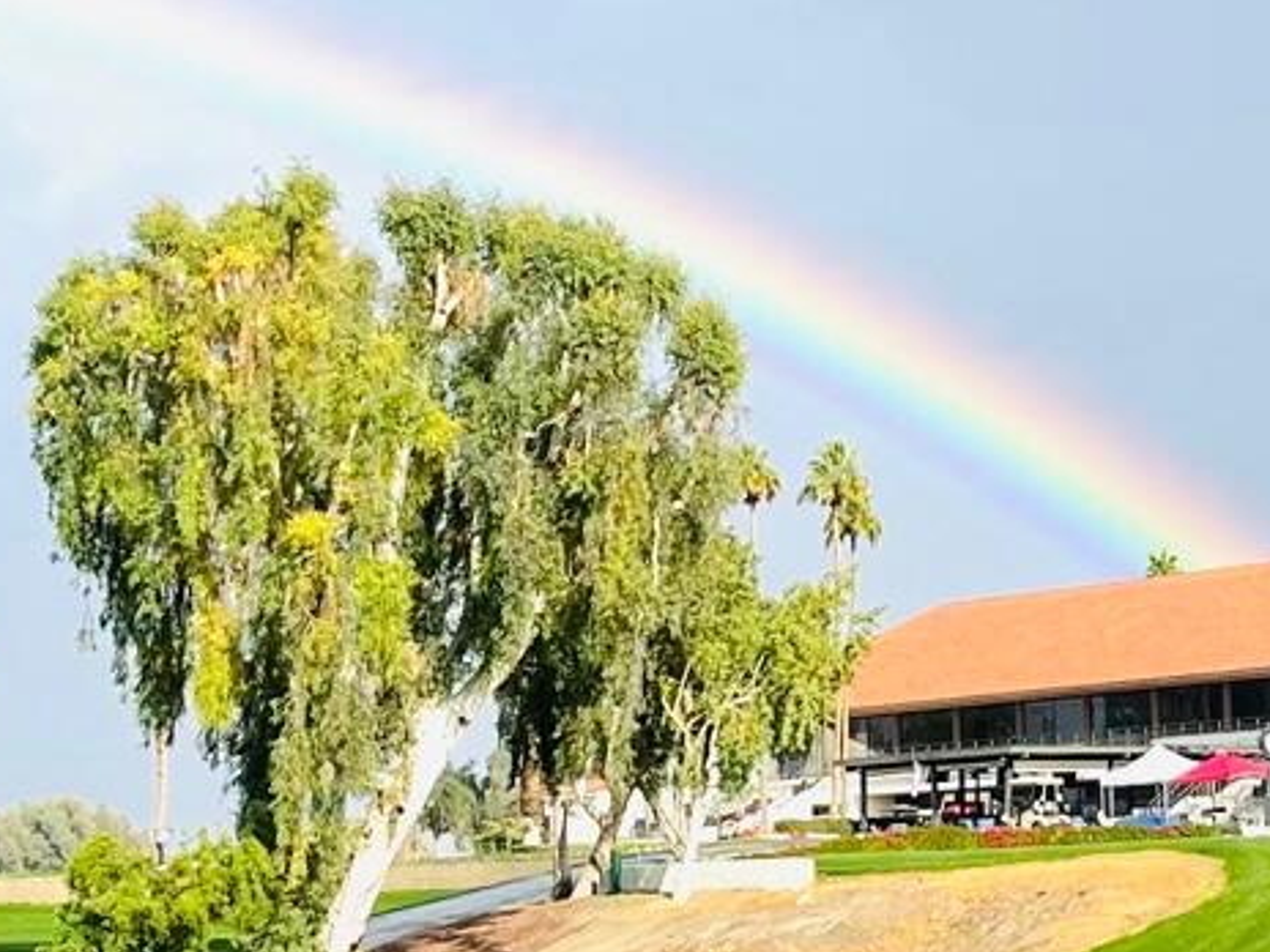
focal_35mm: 113
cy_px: 224
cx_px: 1103
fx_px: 4146
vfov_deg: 13.1
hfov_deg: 17.2
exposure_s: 1/4202
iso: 32
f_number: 1.6
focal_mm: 5.1
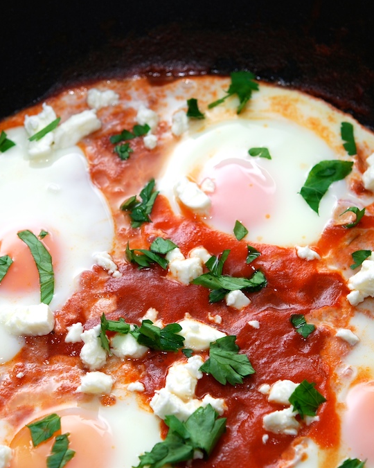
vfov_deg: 15.0
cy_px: 233
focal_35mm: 128
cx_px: 134
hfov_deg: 12.0
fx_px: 1773
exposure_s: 1/200
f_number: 5.6
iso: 100
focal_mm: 60
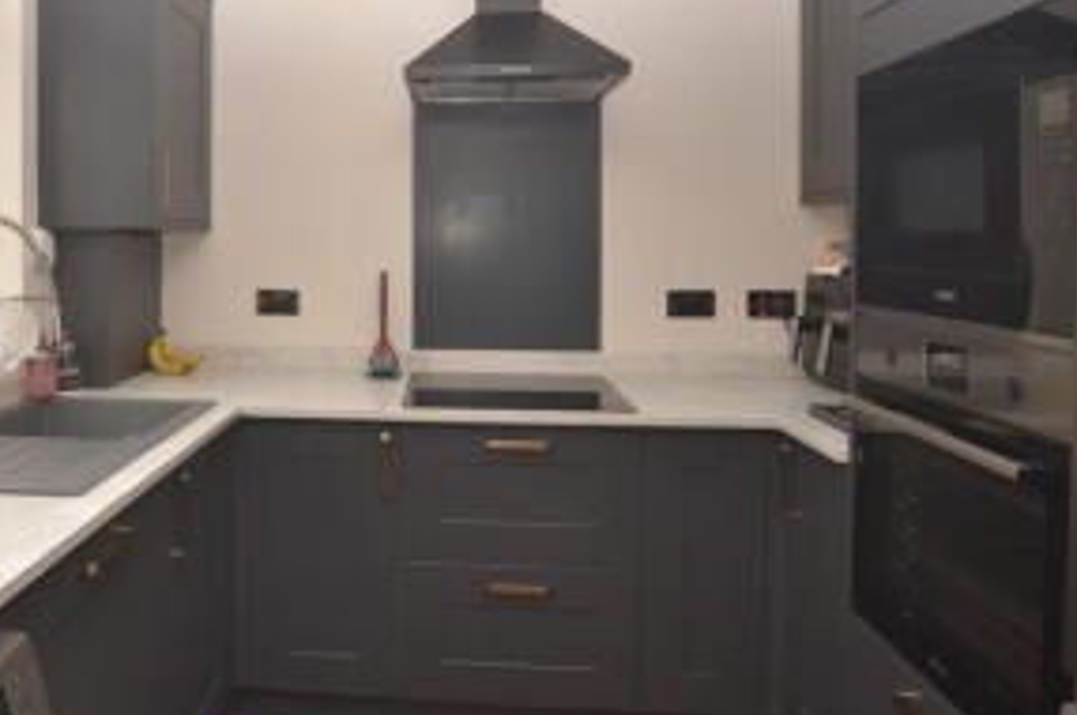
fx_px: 747
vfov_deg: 50.4
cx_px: 373
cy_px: 250
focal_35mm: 25
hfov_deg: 69.8
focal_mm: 10
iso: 800
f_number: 6.3
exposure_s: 1/125
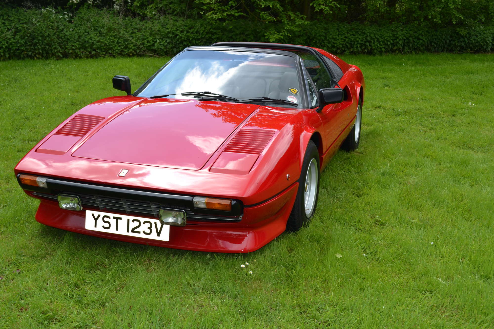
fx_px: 576
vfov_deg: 31.9
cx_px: 247
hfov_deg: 46.4
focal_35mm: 42
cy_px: 164
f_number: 7.1
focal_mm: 28
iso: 100
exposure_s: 1/200
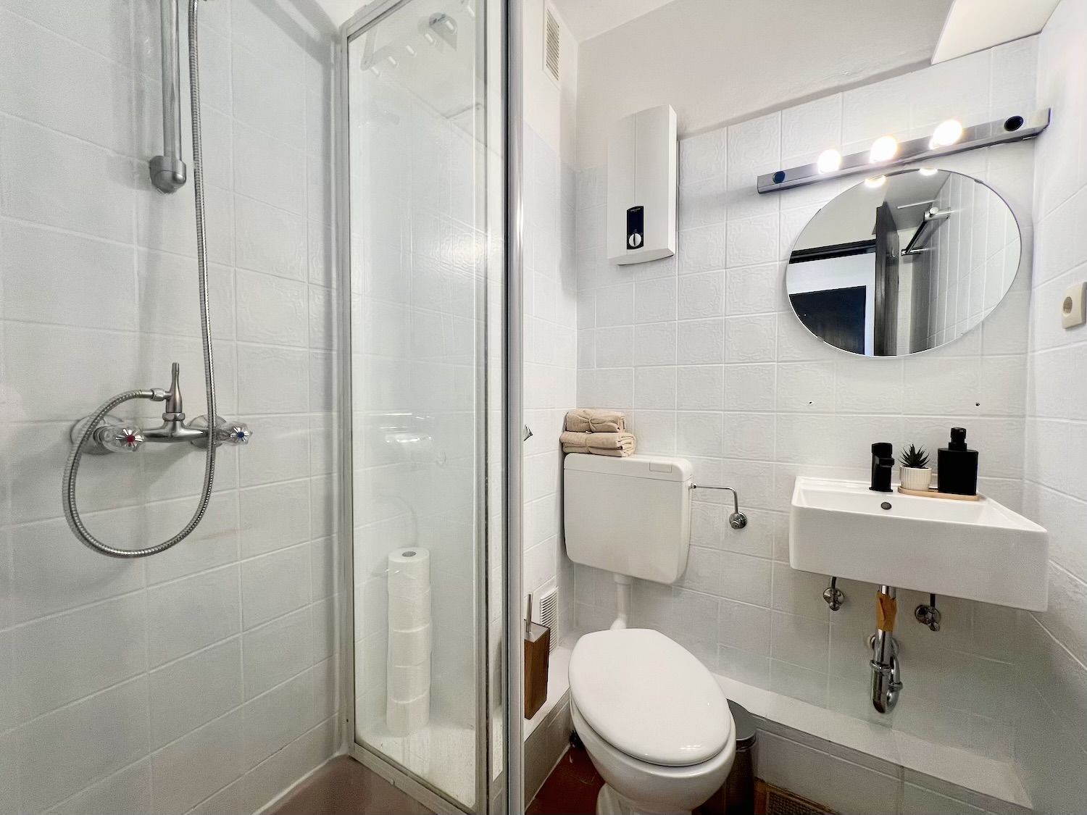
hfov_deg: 106.2
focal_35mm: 13
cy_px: 408
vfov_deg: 89.9
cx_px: 544
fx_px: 408
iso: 100
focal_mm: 1.57
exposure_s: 1/100
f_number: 1.8
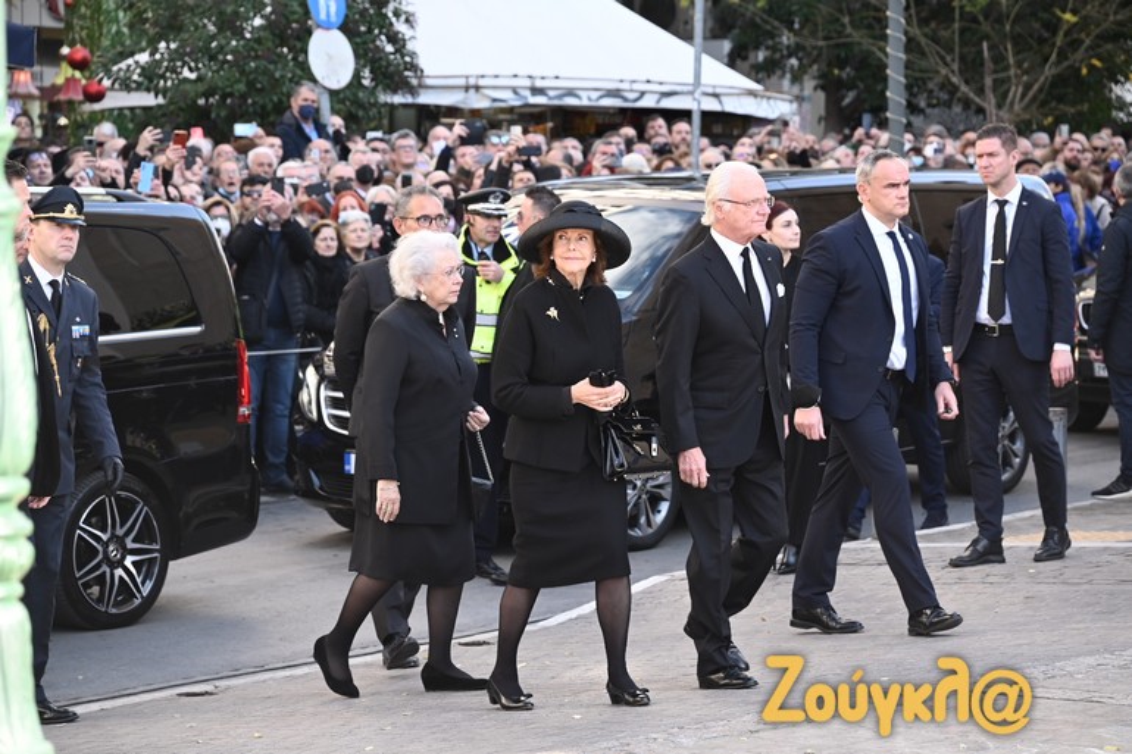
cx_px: 566
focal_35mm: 120
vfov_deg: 11.4
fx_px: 3772
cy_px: 377
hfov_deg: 17.1
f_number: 5
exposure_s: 1/250
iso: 400
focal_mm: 120
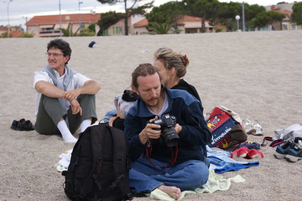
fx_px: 881
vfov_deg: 13.0
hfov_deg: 19.5
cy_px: 100
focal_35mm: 105
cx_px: 151
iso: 200
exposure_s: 1/125
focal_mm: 70
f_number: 5.6
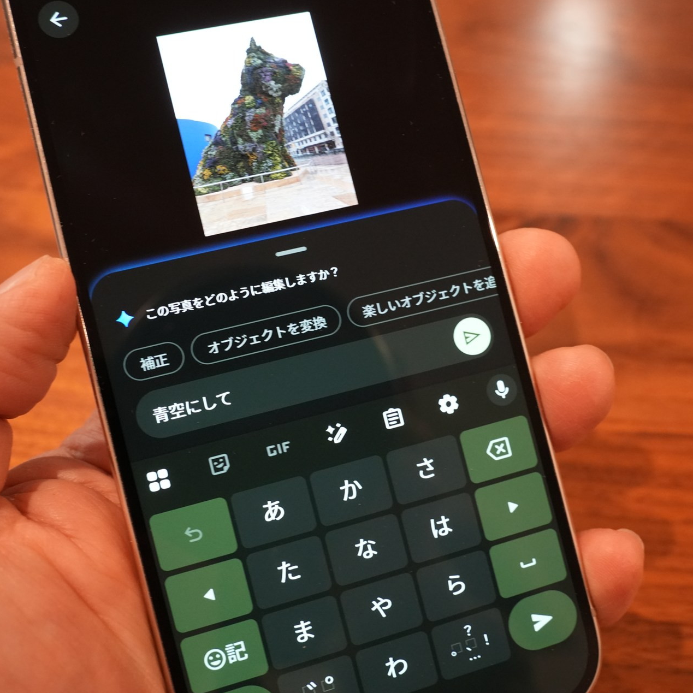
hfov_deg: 45.9
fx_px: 815
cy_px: 347
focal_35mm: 36
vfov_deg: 46.0
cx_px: 390
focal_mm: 28
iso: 4000
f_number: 9
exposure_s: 1/20
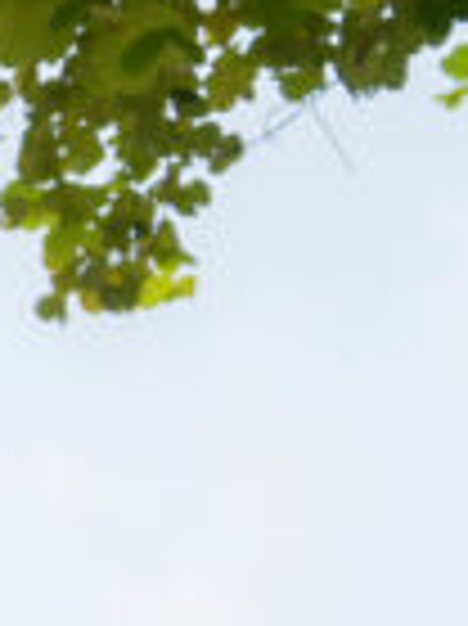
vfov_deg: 8.8
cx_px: -1678
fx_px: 3972
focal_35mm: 220
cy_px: 876
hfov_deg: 5.5
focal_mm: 31
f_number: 4
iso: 100
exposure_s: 1/250
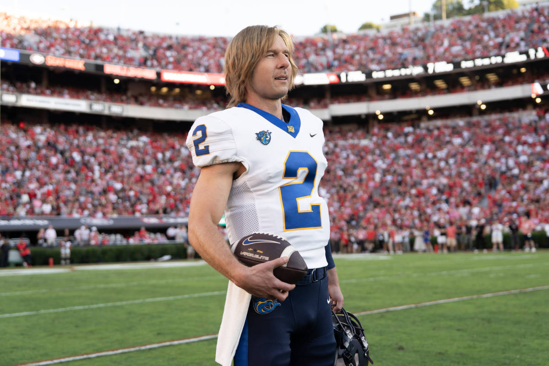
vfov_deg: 32.6
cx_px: 274
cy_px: 183
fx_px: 625
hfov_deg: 47.4
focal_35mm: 41
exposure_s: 1/320
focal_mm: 41
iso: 200
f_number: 2.8
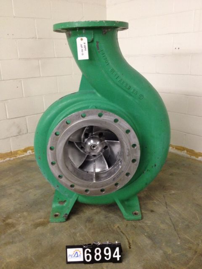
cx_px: 101
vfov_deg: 52.6
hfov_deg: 40.7
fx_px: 272
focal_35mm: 35
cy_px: 134
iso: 200
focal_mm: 4.28
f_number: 2.4
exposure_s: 1/20
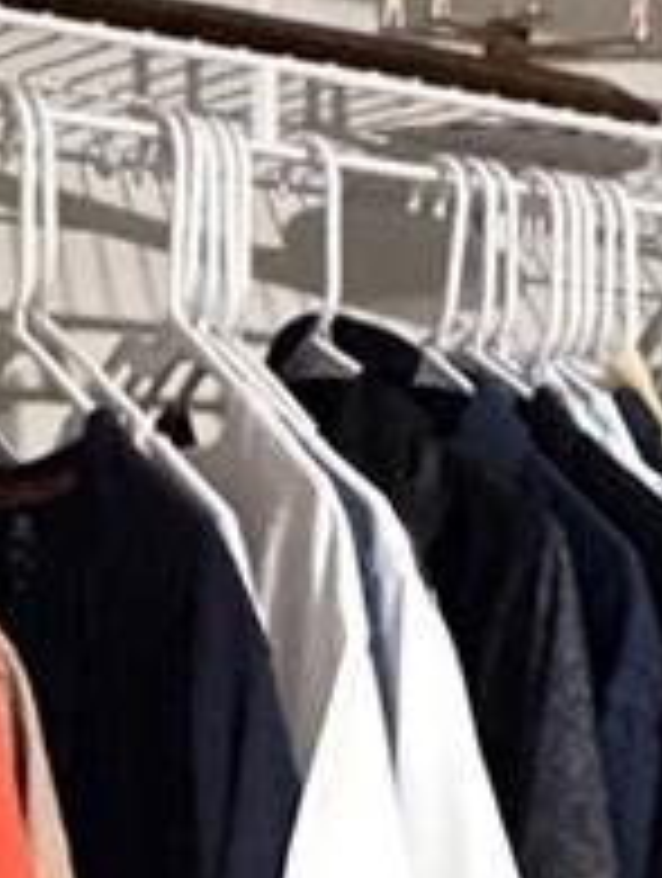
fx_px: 2186
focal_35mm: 86
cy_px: 855
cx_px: 712
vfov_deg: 22.0
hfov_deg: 16.7
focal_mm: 2.22
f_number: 2.2
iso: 1250
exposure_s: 1/60
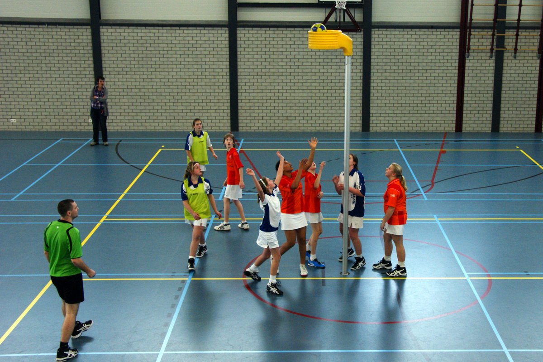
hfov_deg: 46.4
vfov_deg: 31.9
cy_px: 181
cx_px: 272
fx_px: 633
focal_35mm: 42
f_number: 6.3
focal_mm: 28
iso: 800
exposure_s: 1/100
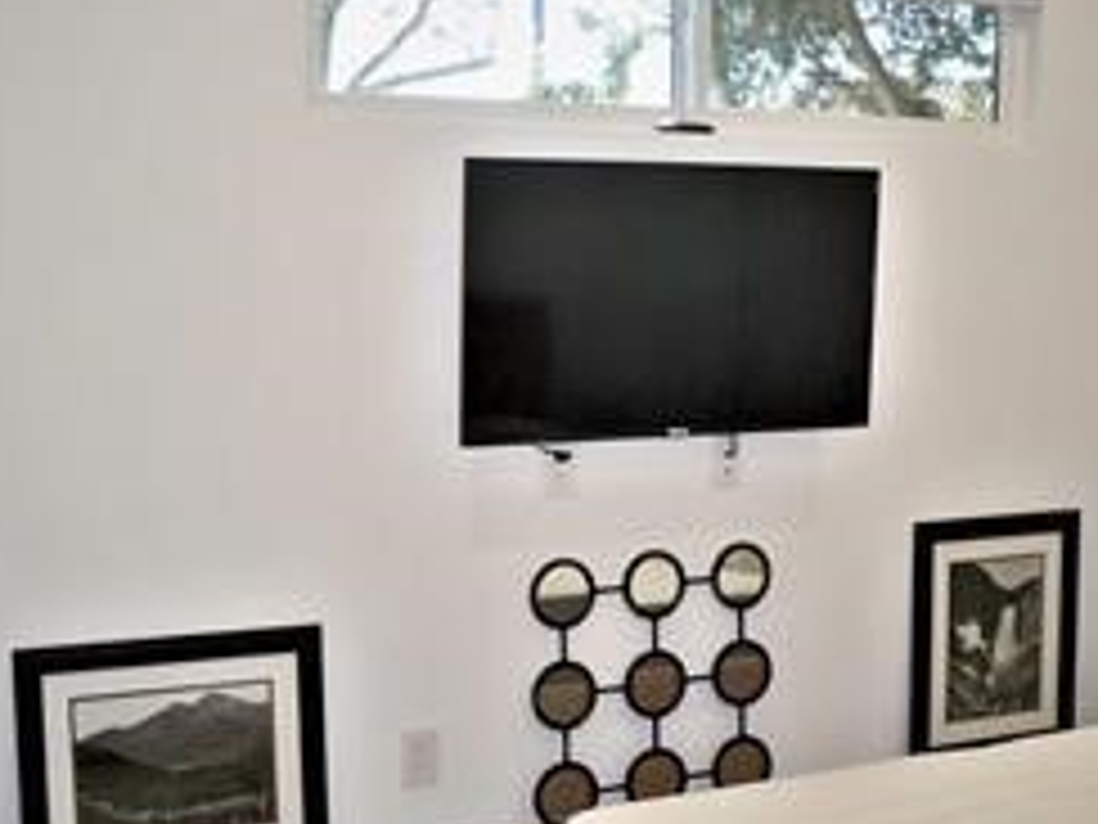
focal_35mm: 49
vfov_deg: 29.7
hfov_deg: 38.9
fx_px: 1554
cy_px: 446
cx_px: 520
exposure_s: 1/100
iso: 320
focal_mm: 6.3
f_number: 3.1
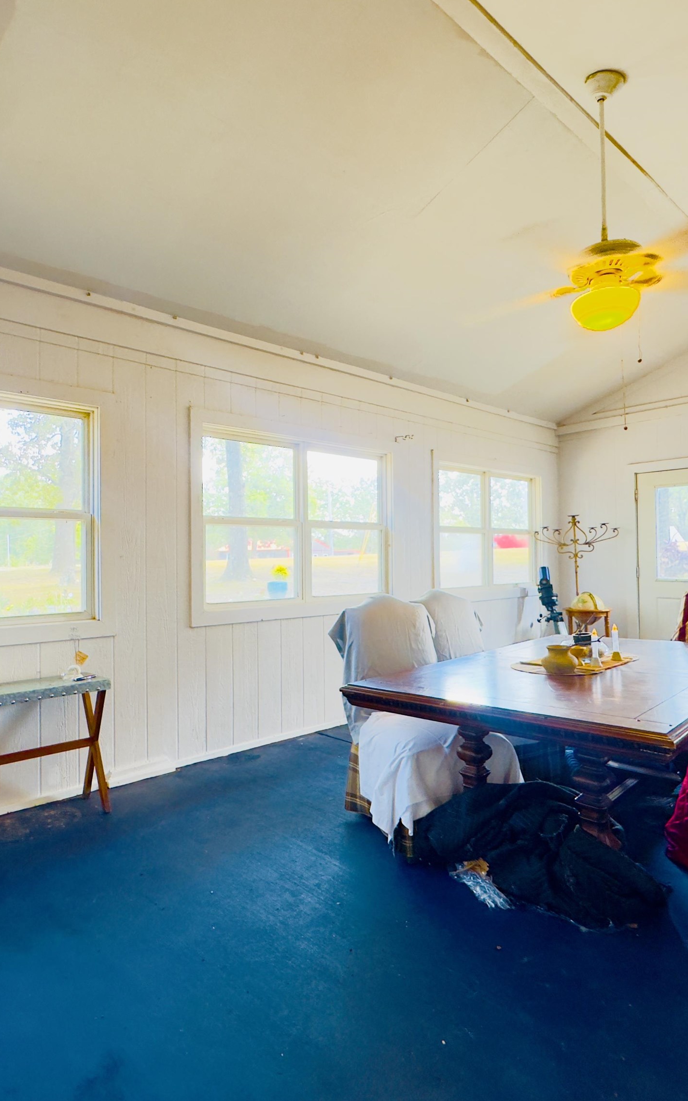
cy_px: 553
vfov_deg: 85.1
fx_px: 600
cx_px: 288
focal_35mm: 20
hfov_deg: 59.3
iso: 400
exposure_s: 1/60
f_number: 2.2
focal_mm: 2.22
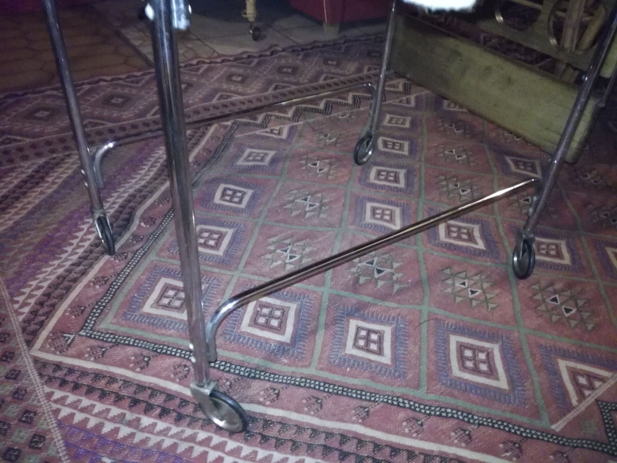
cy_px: 232
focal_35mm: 27
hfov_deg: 65.3
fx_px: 481
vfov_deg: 51.4
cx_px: 308
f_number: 2
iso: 2500
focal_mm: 3.79
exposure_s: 1/12.5
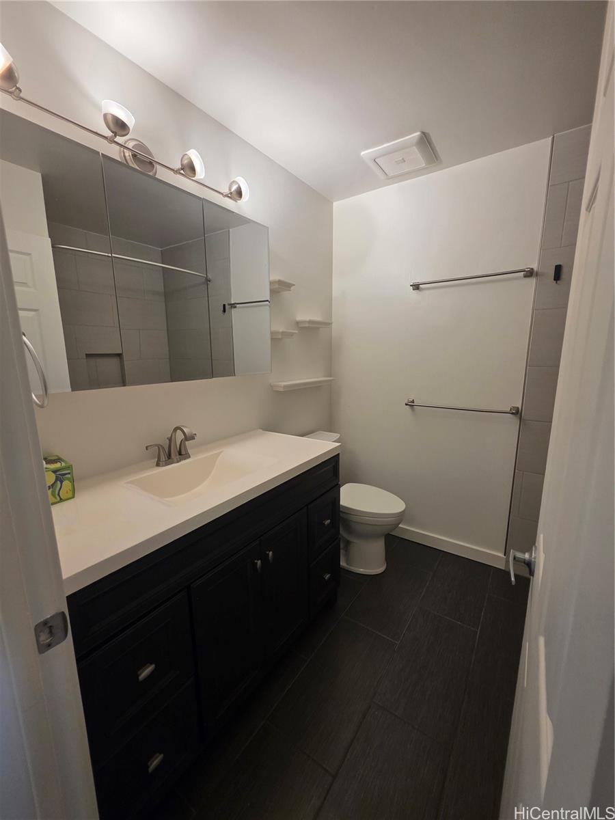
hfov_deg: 89.9
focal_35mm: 13
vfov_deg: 106.2
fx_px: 308
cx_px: 308
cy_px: 410
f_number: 1.9
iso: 160
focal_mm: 2.2
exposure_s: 1/120
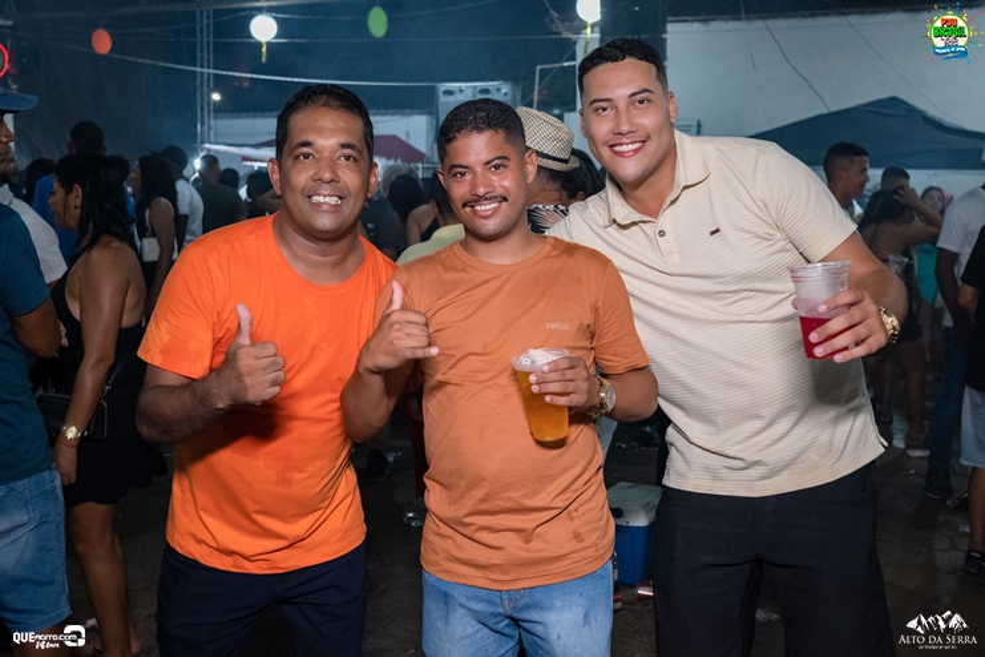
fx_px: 985
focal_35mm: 36
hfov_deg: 53.1
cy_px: 328
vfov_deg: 36.9
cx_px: 492
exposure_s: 1/250
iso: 2500
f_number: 3.2
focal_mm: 24
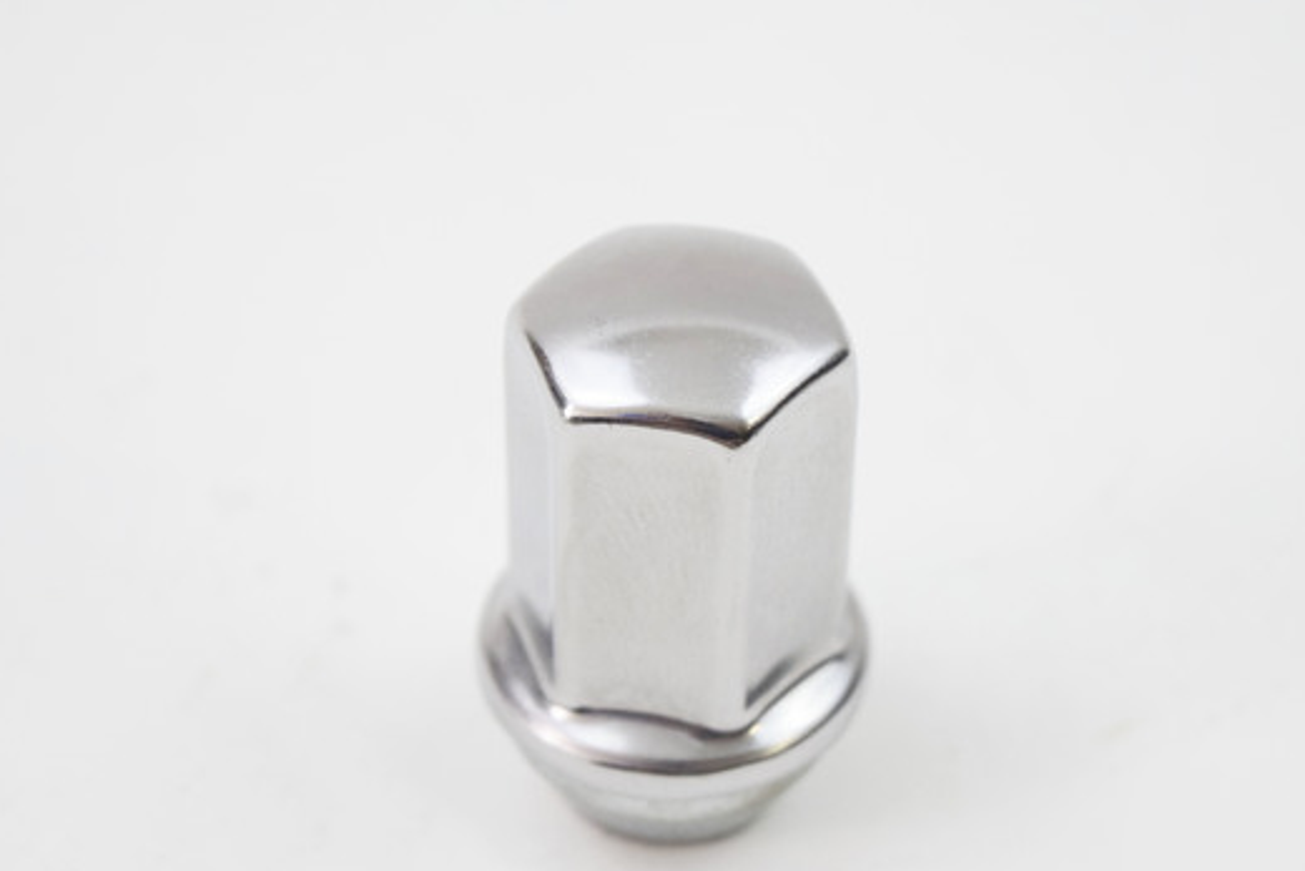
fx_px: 3684
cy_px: 491
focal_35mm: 102
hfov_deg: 20.1
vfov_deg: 13.5
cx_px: 668
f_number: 5.6
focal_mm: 55
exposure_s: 1/60
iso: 1600
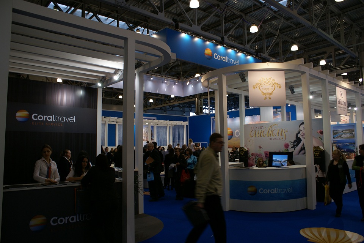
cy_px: 122
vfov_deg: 47.9
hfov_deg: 67.4
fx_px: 273
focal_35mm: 27
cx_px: 182
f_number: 3.5
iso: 100
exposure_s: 1/30
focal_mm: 18
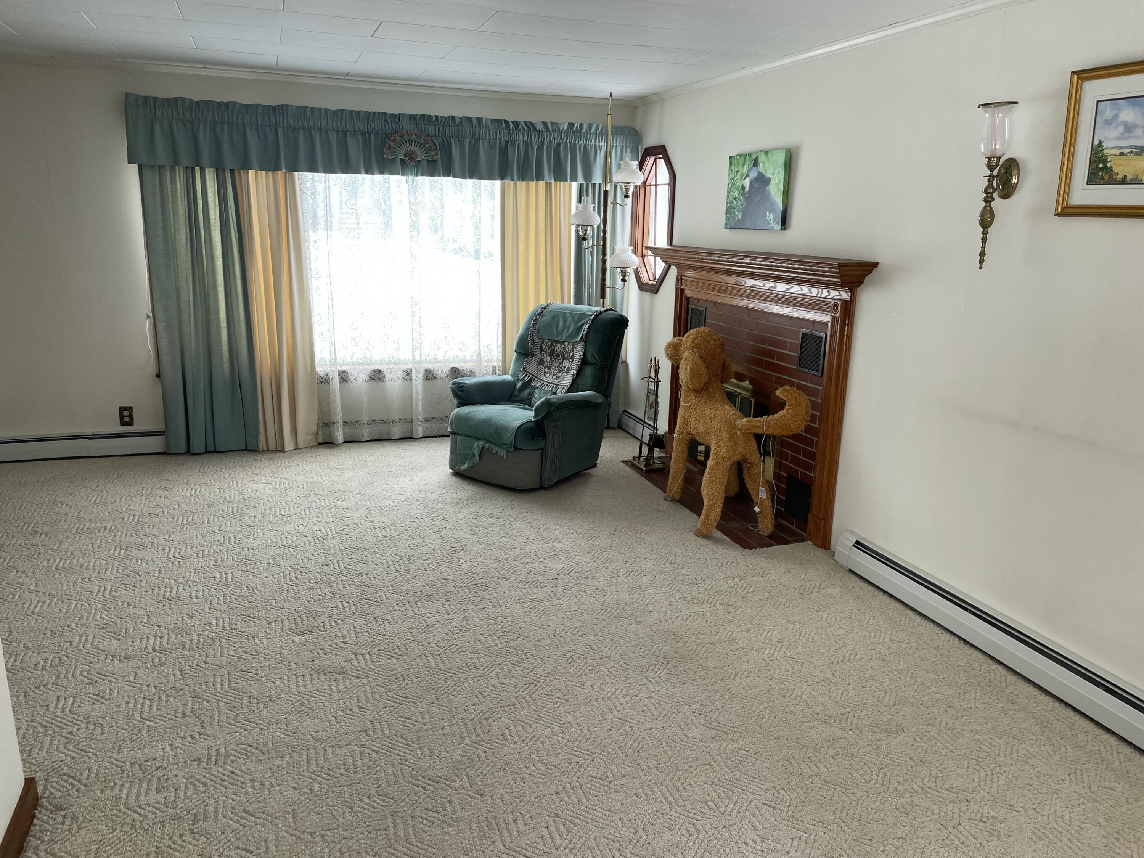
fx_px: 859
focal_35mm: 26
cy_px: 429
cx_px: 572
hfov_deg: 67.3
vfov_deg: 53.1
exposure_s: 1/60
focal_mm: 4.2
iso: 64
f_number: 1.6
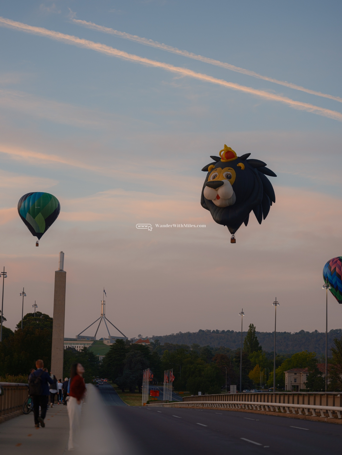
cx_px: 171
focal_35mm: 87
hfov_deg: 17.0
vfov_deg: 22.5
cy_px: 228
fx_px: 1146
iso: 200
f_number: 2
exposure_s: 1/600
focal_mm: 110
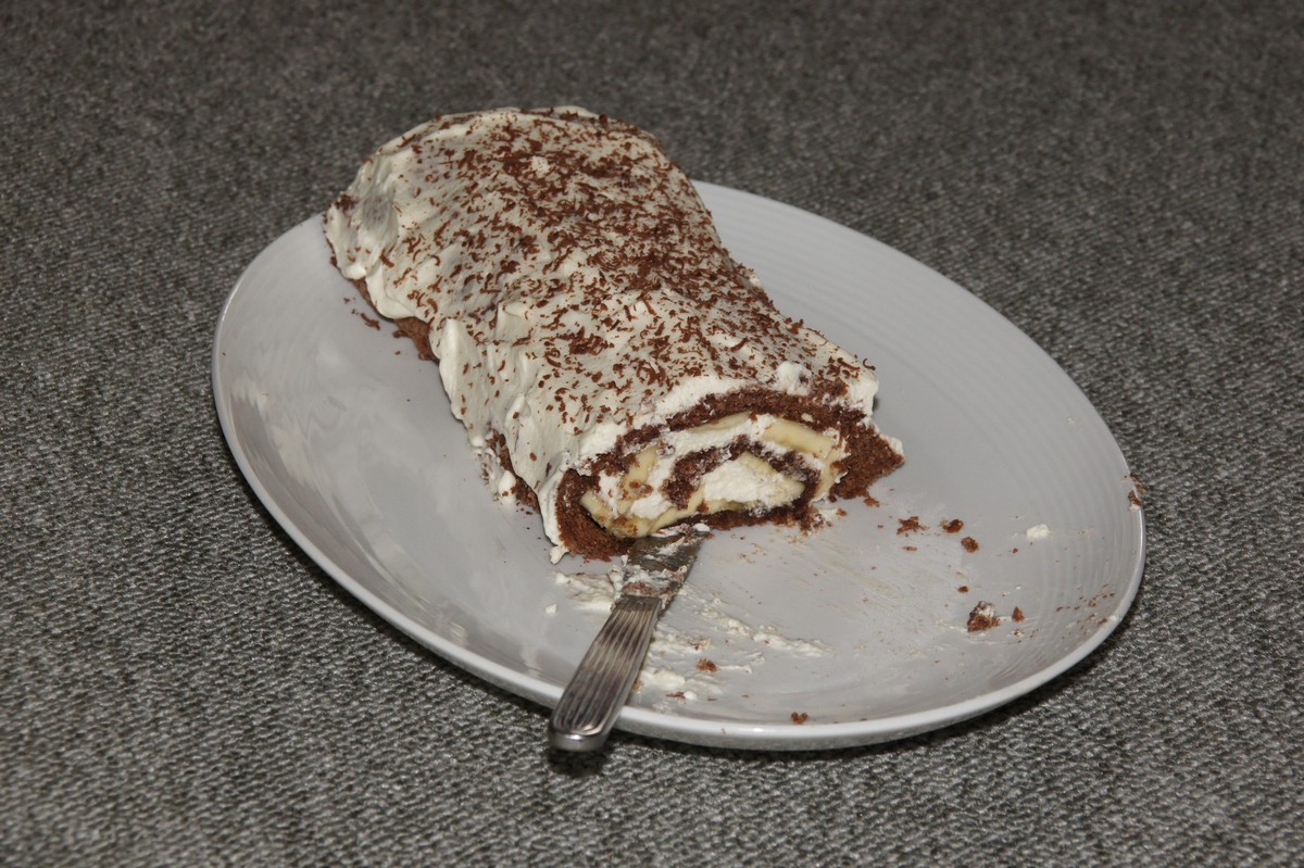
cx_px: 652
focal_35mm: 112
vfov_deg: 12.2
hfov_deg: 18.2
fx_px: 4073
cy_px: 434
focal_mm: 75
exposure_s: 1/125
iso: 800
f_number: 10
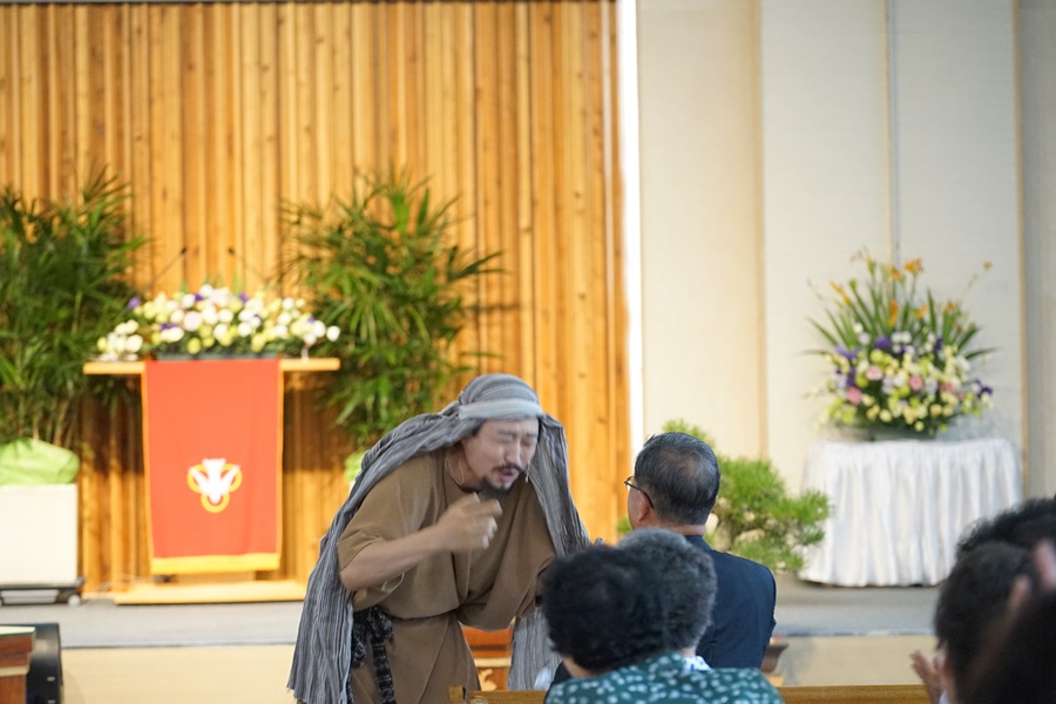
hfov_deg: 14.2
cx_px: 528
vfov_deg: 9.5
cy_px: 352
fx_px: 4253
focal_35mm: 145
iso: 5000
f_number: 4
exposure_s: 1/80
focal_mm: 145
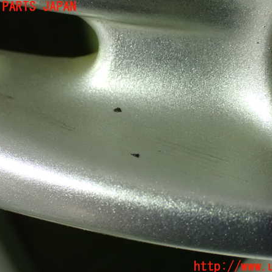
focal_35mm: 56
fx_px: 498
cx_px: 149
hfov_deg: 30.5
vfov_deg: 30.6
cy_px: 137
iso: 1600
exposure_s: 1/50
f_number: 3.1
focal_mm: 8.4
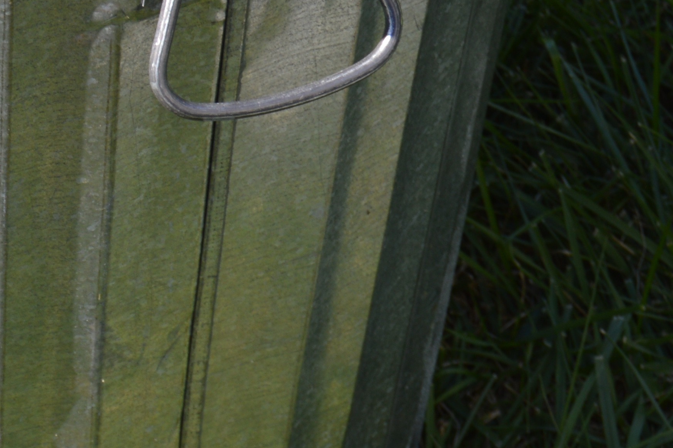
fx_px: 3679
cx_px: -230
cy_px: 172
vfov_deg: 7.0
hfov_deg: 10.2
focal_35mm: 197
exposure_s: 1/200
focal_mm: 38
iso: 100
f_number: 7.1
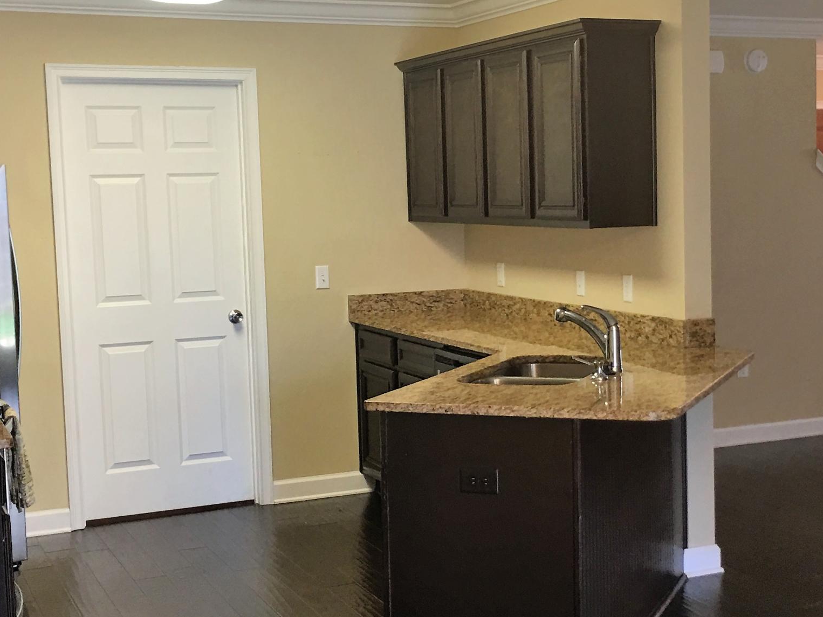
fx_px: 1355
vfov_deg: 25.7
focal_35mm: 57
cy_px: 313
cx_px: 547
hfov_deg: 33.5
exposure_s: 1/15
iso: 32
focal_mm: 4.15
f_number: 2.2
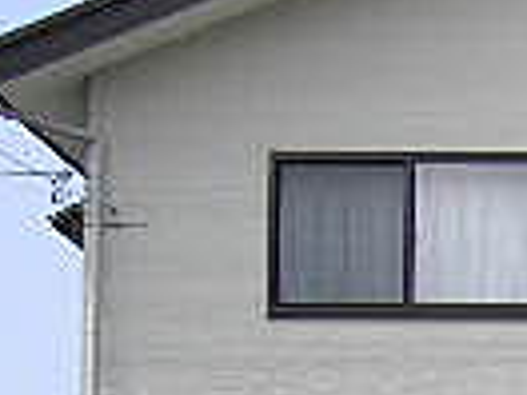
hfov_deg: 10.0
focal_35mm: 180
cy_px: 654
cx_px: 1106
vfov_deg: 8.0
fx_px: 2740
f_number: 2.8
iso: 50
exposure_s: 1/750
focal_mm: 6.1
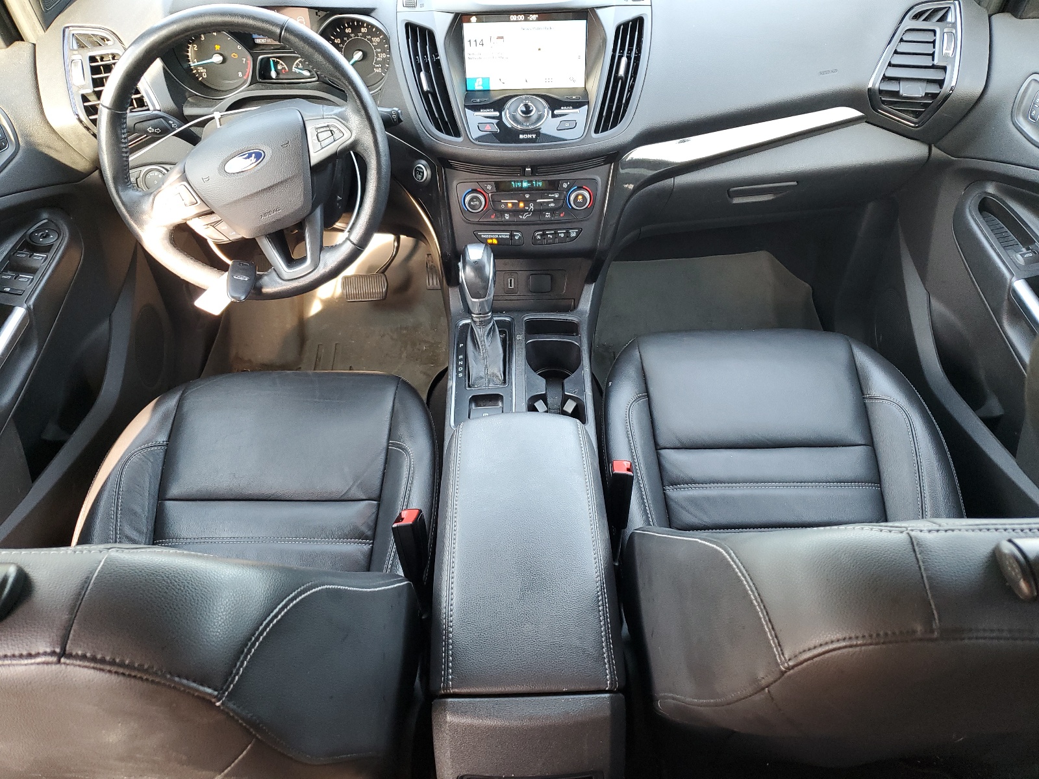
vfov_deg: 53.1
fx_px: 780
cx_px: 520
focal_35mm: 26
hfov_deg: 67.3
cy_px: 390
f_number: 1.5
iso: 110
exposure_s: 1/60.2
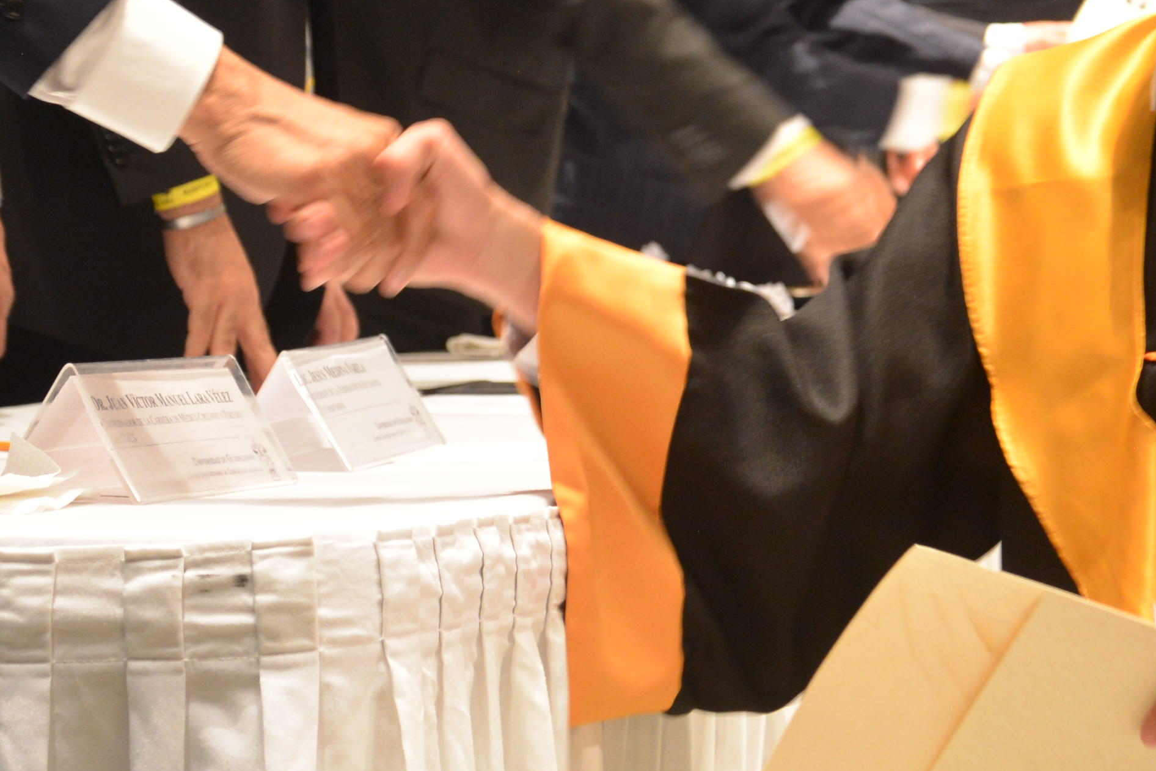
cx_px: 802
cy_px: -7
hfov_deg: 12.9
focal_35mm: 159
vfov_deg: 8.6
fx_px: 5107
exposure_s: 1/30
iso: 1600
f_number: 4.2
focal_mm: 50
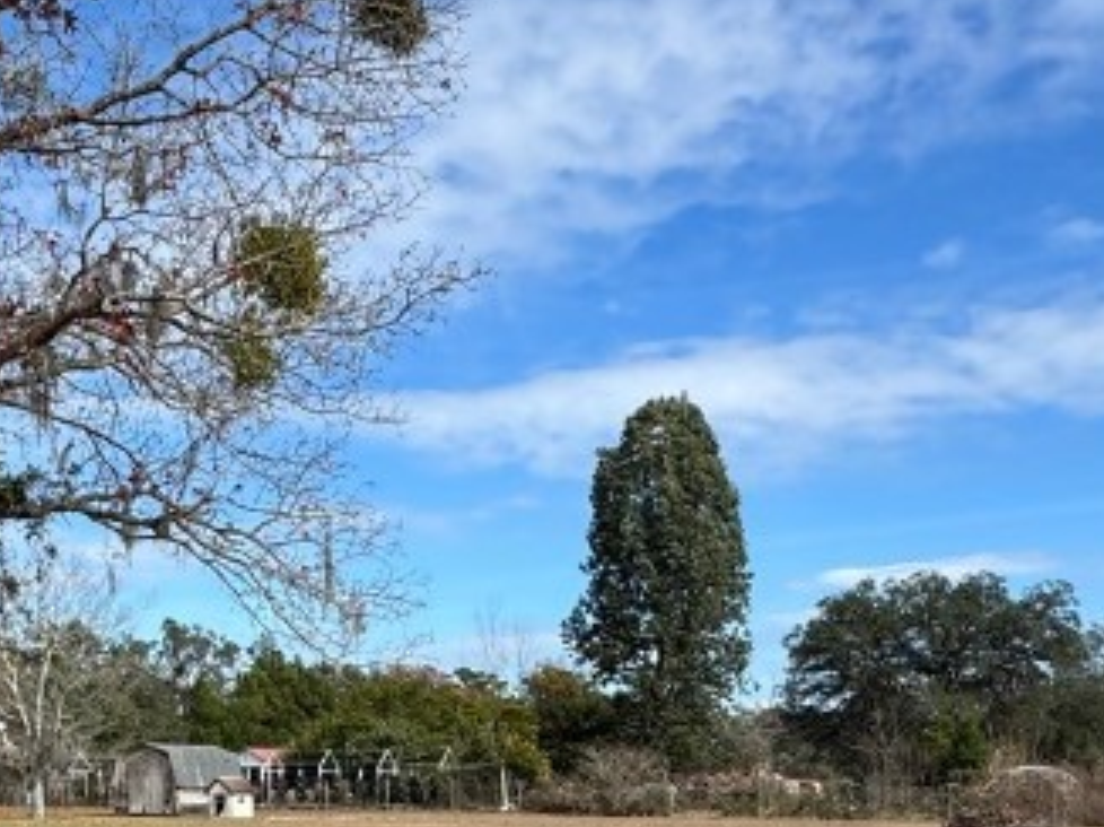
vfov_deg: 30.8
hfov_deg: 42.2
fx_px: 1402
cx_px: 335
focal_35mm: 44
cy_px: 796
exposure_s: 1/1506
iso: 50
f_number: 2.2
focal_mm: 2.22
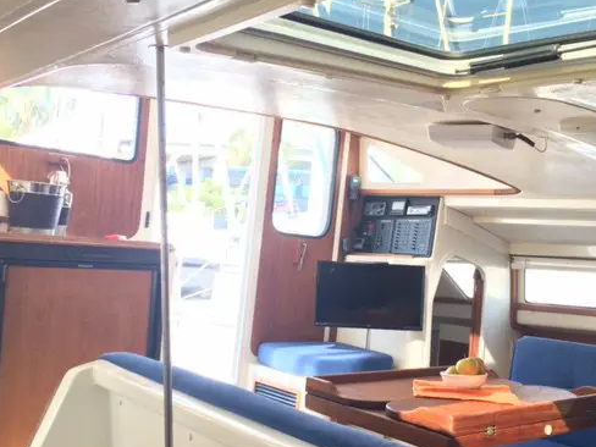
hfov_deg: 48.5
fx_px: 654
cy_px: 239
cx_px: 371
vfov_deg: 37.7
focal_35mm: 38
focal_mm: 4.15
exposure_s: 1/60
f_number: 2.2
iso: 40
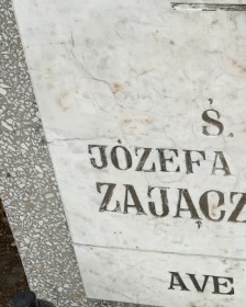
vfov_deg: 32.0
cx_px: 278
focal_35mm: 58
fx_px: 528
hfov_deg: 24.3
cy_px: 86
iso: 25
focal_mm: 4.25
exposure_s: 1/815
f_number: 1.8
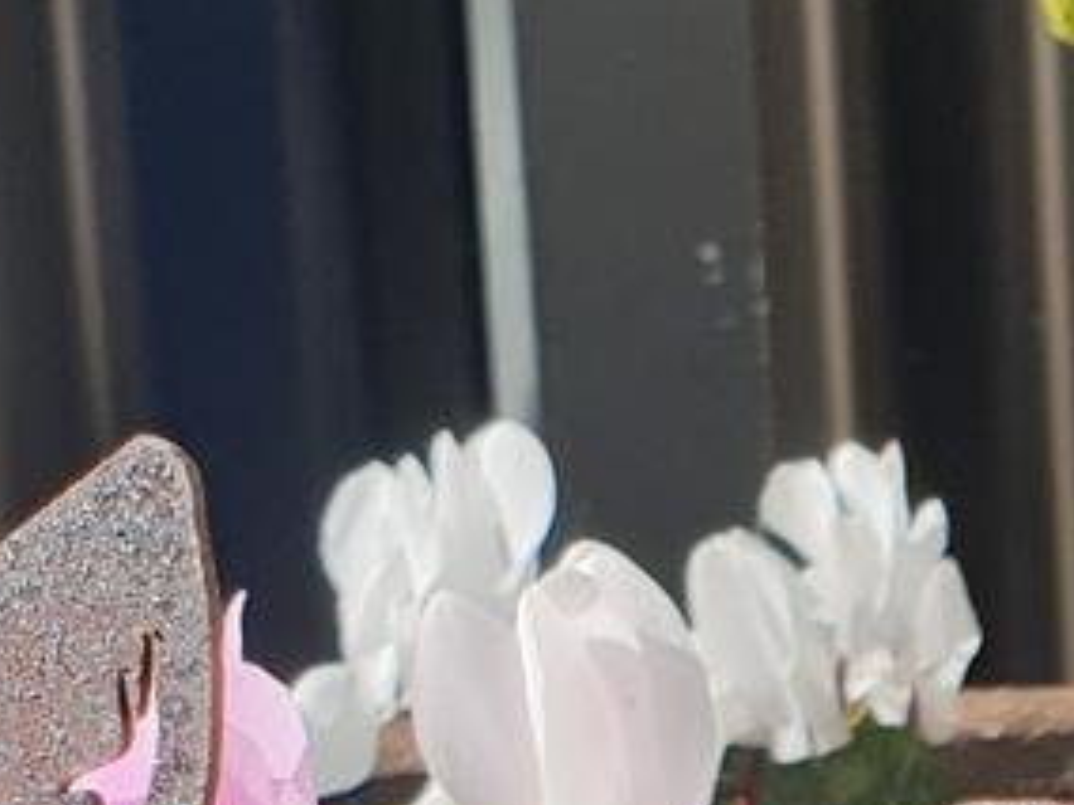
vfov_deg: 8.1
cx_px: 1513
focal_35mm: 176
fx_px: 5461
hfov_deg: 10.9
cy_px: 1587
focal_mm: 4.3
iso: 50
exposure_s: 1/493
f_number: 2.4
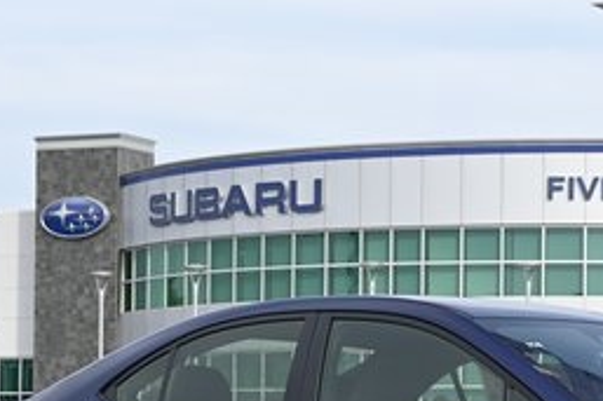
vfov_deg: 9.8
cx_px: 587
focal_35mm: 138
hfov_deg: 14.6
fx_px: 2314
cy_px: 405
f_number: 6.3
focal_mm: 37
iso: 100
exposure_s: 1/320
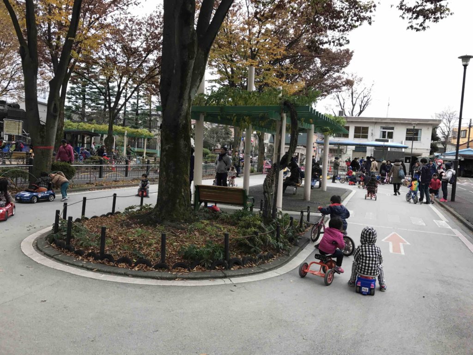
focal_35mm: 28
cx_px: 236
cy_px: 178
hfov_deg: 63.4
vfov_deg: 49.7
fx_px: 383
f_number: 1.8
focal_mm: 3.99
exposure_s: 1/138
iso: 20
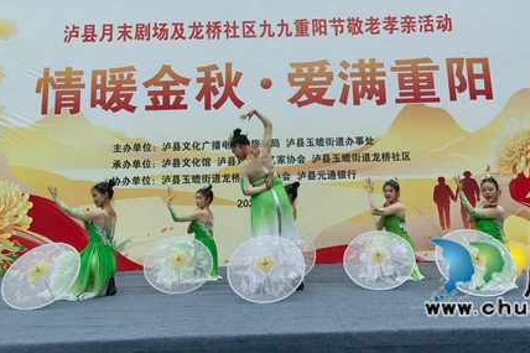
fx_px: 618
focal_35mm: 42
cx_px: 282
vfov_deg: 30.9
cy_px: 58
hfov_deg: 46.4
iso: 50
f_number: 1.9
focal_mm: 5.52
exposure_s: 1/3096
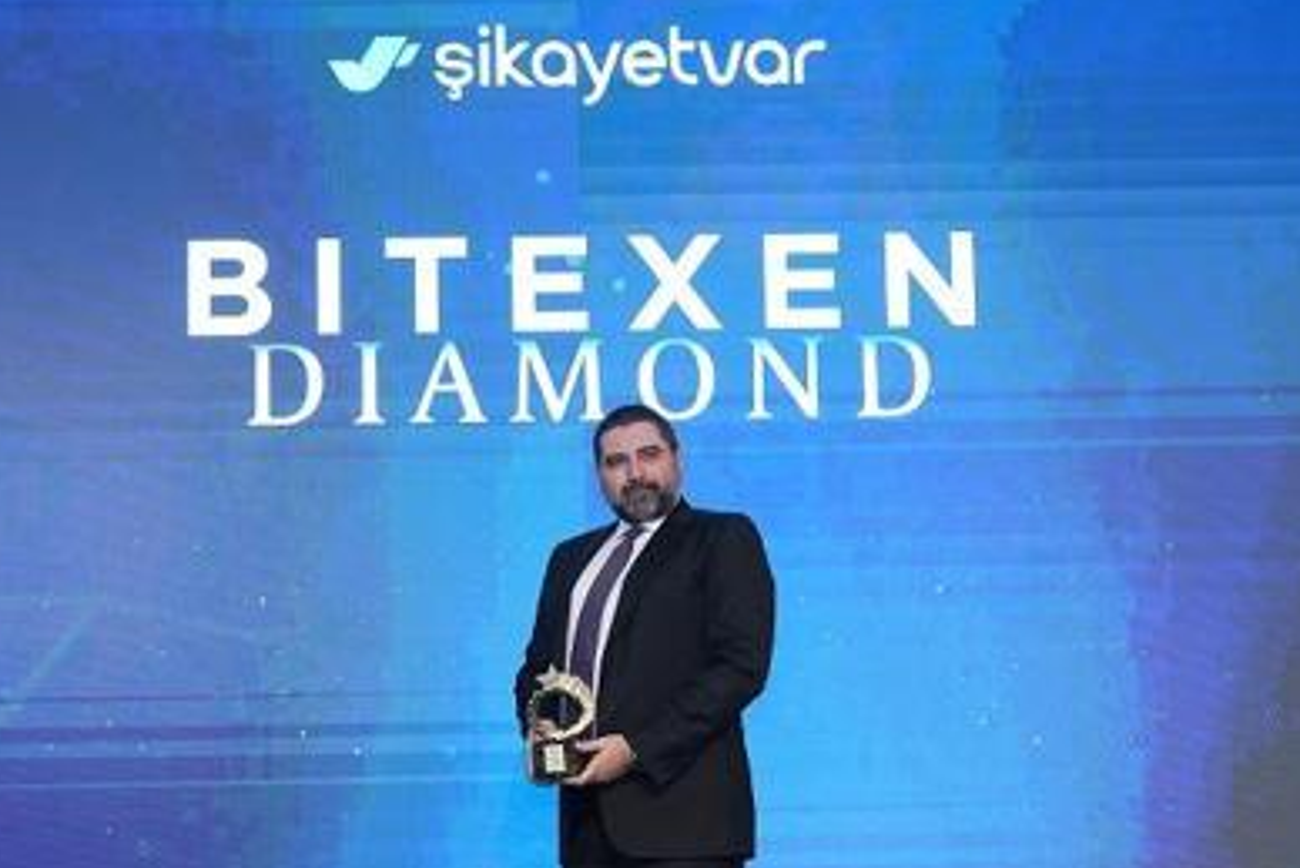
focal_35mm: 66
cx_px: 655
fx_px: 2371
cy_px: 667
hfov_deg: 30.7
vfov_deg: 20.6
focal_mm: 41.4
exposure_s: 1/200
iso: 2000
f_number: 4.5
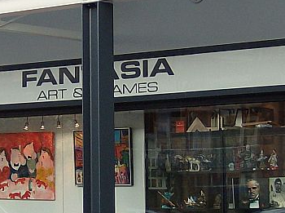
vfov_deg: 9.0
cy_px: 99
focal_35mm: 164
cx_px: 31
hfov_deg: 12.0
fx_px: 1347
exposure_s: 1/138
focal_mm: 9.3
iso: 100
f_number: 3.4
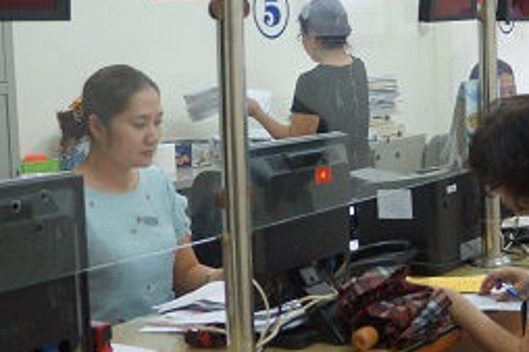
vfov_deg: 19.1
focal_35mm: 71
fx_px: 1043
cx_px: 450
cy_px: 146
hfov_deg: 27.7
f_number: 3.5
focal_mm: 20
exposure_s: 1/125
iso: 1600
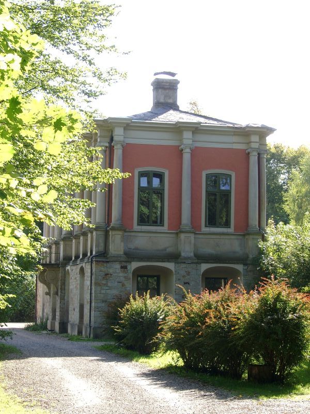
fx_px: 979
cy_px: 207
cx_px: 155
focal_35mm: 82
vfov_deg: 23.8
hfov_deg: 18.0
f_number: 4
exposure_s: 1/120
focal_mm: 16.97
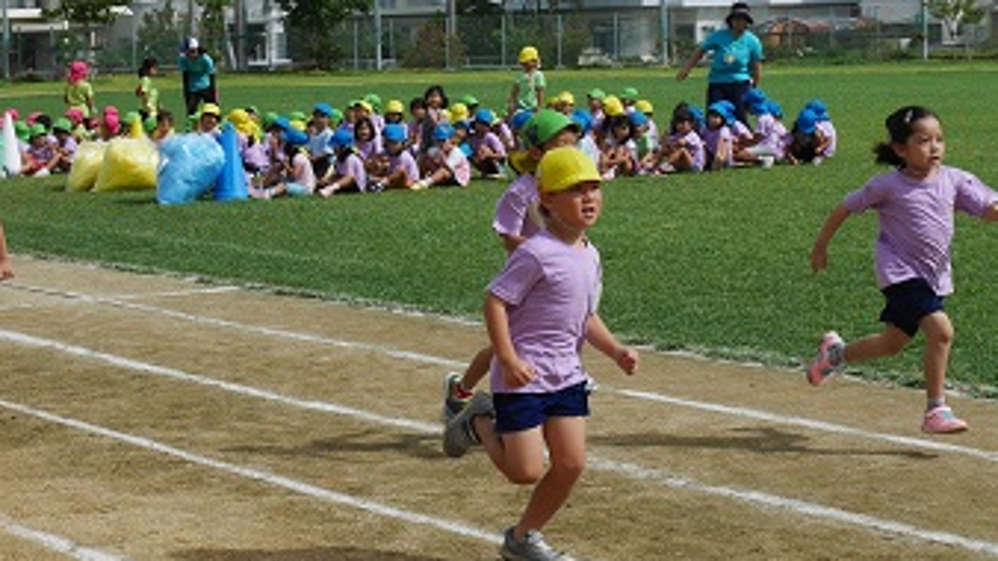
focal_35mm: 103
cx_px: 449
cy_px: 173
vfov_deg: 11.7
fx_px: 2725
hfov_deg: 20.7
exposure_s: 1/500
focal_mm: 32
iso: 200
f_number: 10
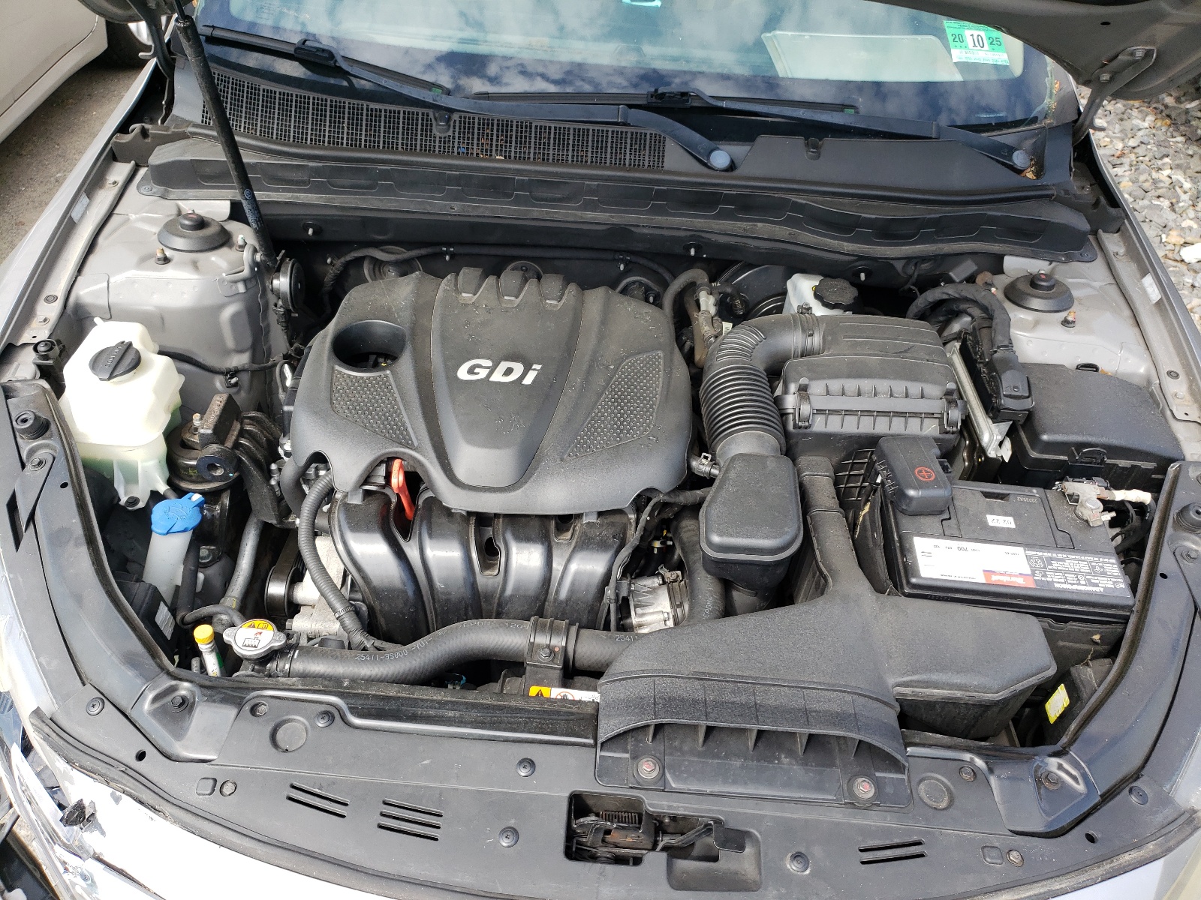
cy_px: 450
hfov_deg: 67.3
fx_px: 902
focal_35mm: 26
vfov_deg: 53.1
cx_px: 600
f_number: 1.5
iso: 50
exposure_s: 1/588
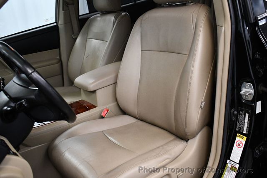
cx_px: 134
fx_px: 267
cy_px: 89
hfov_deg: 53.1
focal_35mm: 36
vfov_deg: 36.9
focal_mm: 18
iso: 1800
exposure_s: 1/125
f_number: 3.5
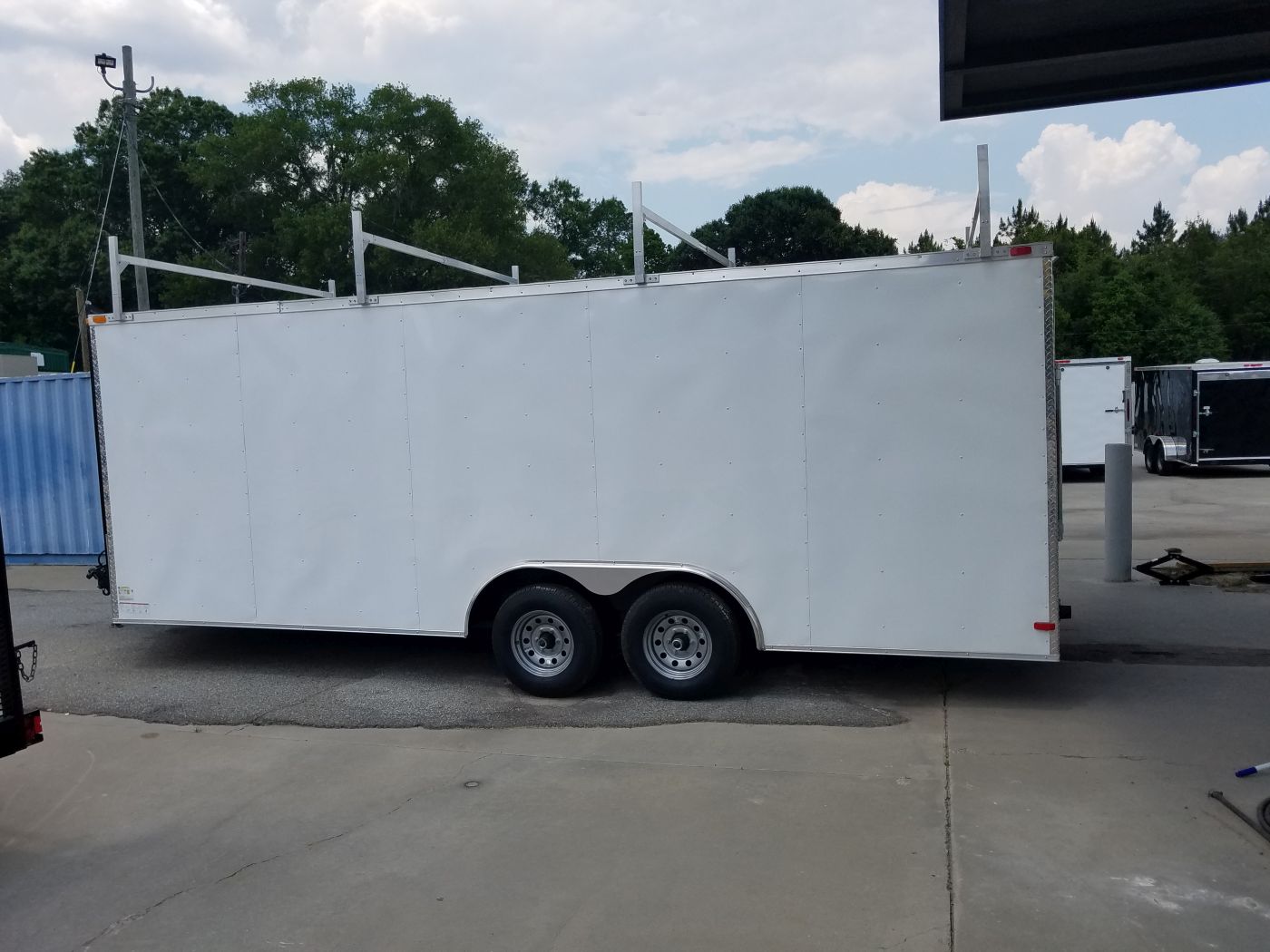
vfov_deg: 53.1
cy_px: 476
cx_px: 635
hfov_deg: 67.3
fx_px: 954
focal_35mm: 26
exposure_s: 1/2928
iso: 50
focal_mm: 4.2
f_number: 1.7
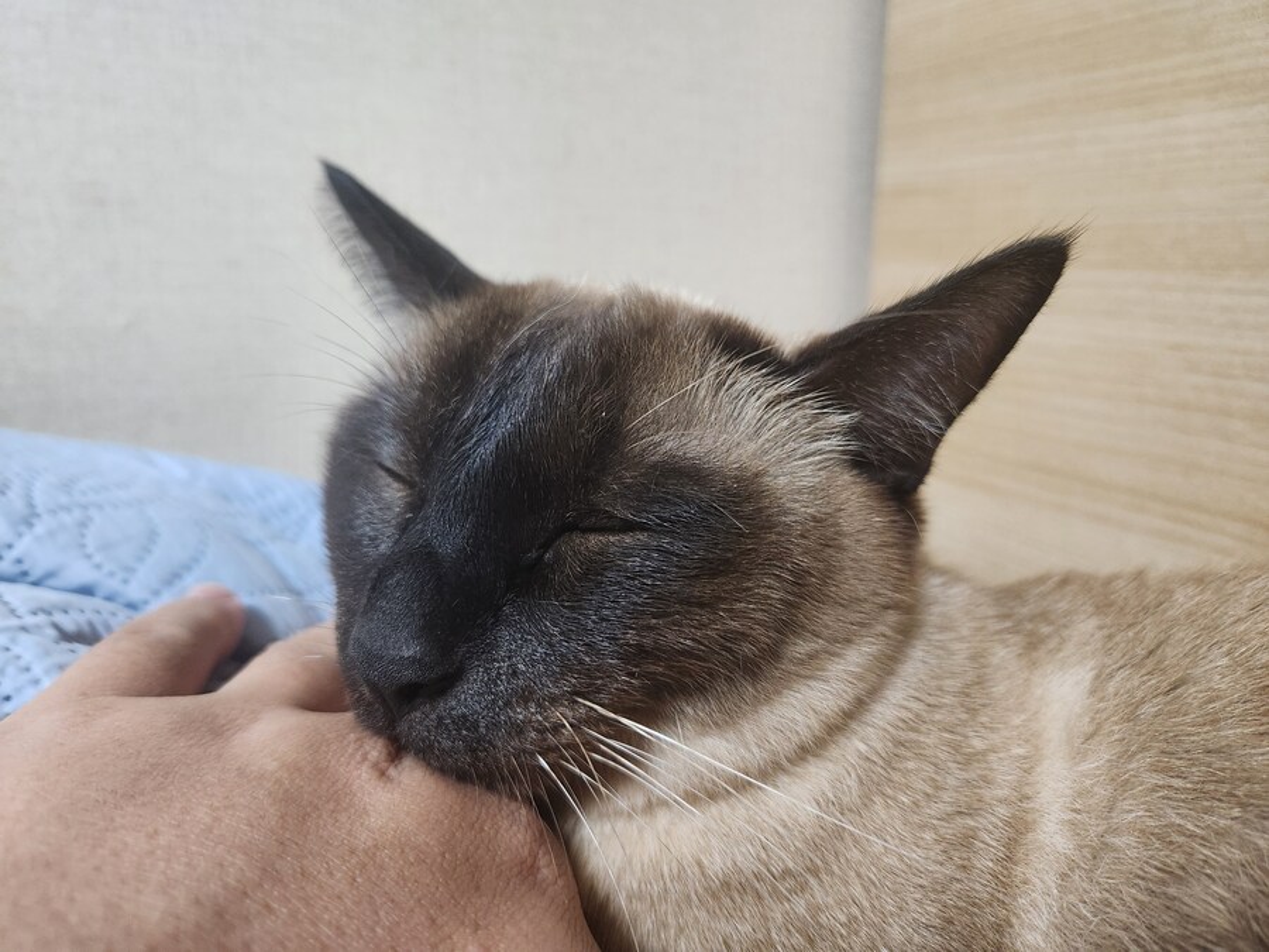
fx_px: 843
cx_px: 634
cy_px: 476
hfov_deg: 73.9
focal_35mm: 23
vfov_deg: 58.9
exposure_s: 1/60
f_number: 1.8
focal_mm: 5.4
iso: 800
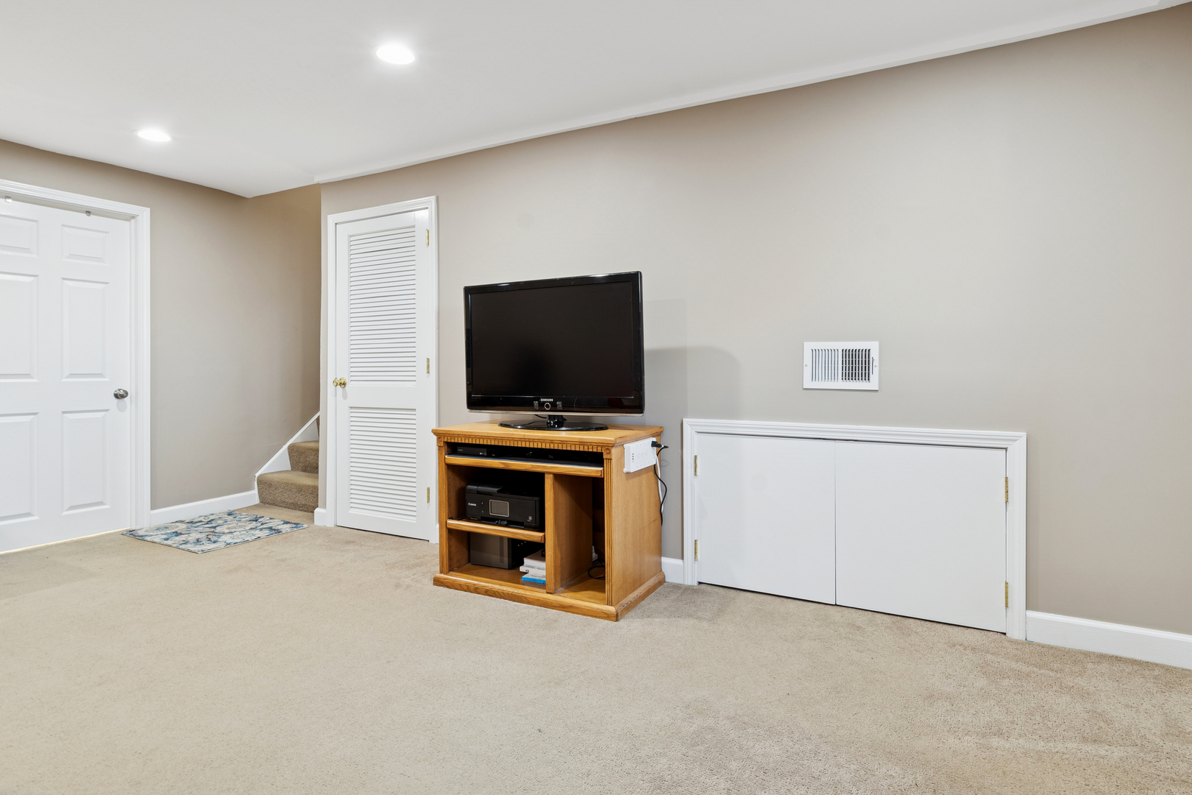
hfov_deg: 90.0
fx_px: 596
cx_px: 596
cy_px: 398
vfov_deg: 67.4
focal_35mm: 18
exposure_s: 1/4
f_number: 8
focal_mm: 12
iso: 250
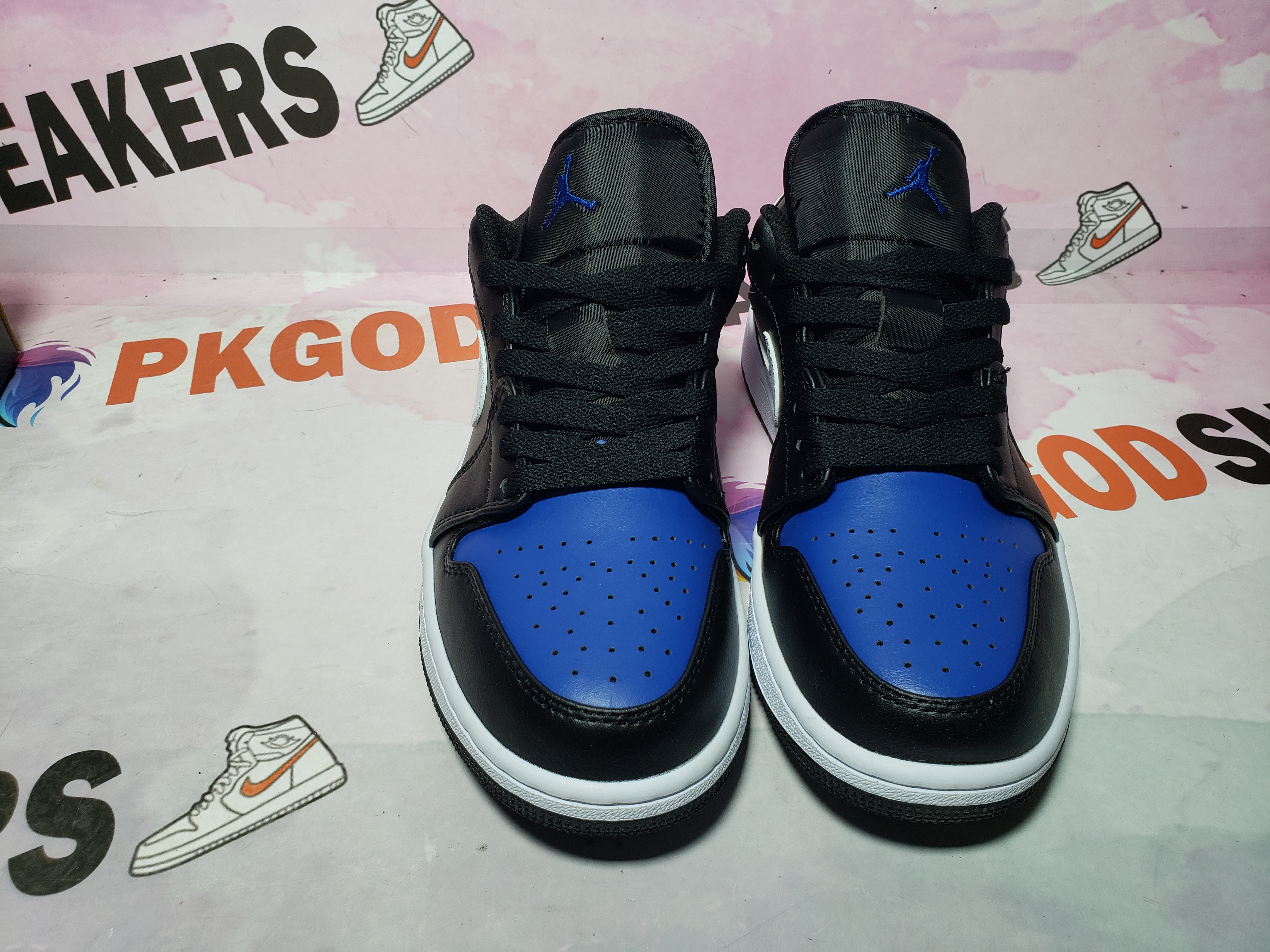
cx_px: 635
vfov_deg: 53.1
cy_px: 476
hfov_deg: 67.3
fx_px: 954
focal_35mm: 26
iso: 50
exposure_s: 1/216
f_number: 2.4
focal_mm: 4.3
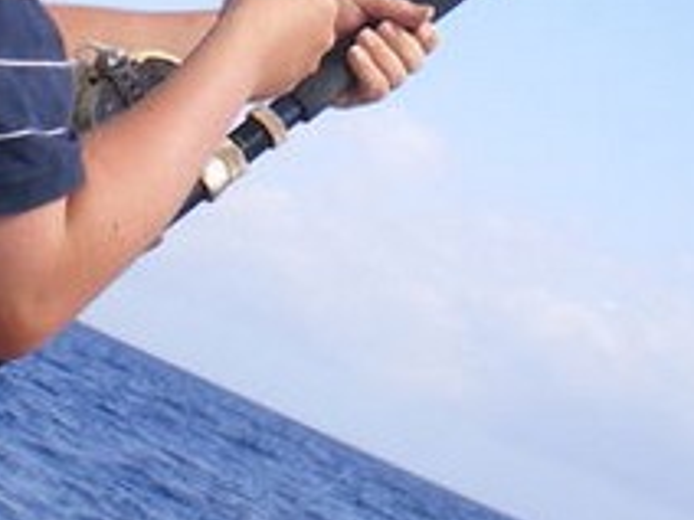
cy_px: -216
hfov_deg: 18.4
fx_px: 2145
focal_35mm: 107
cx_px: 393
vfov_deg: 13.2
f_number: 4.6
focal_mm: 6.3
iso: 50
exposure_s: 1/320
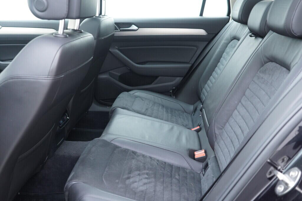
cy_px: 100
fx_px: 302
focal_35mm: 36
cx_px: 151
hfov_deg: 53.1
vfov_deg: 36.9
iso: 640
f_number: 2.8
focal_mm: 24
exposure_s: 1/40
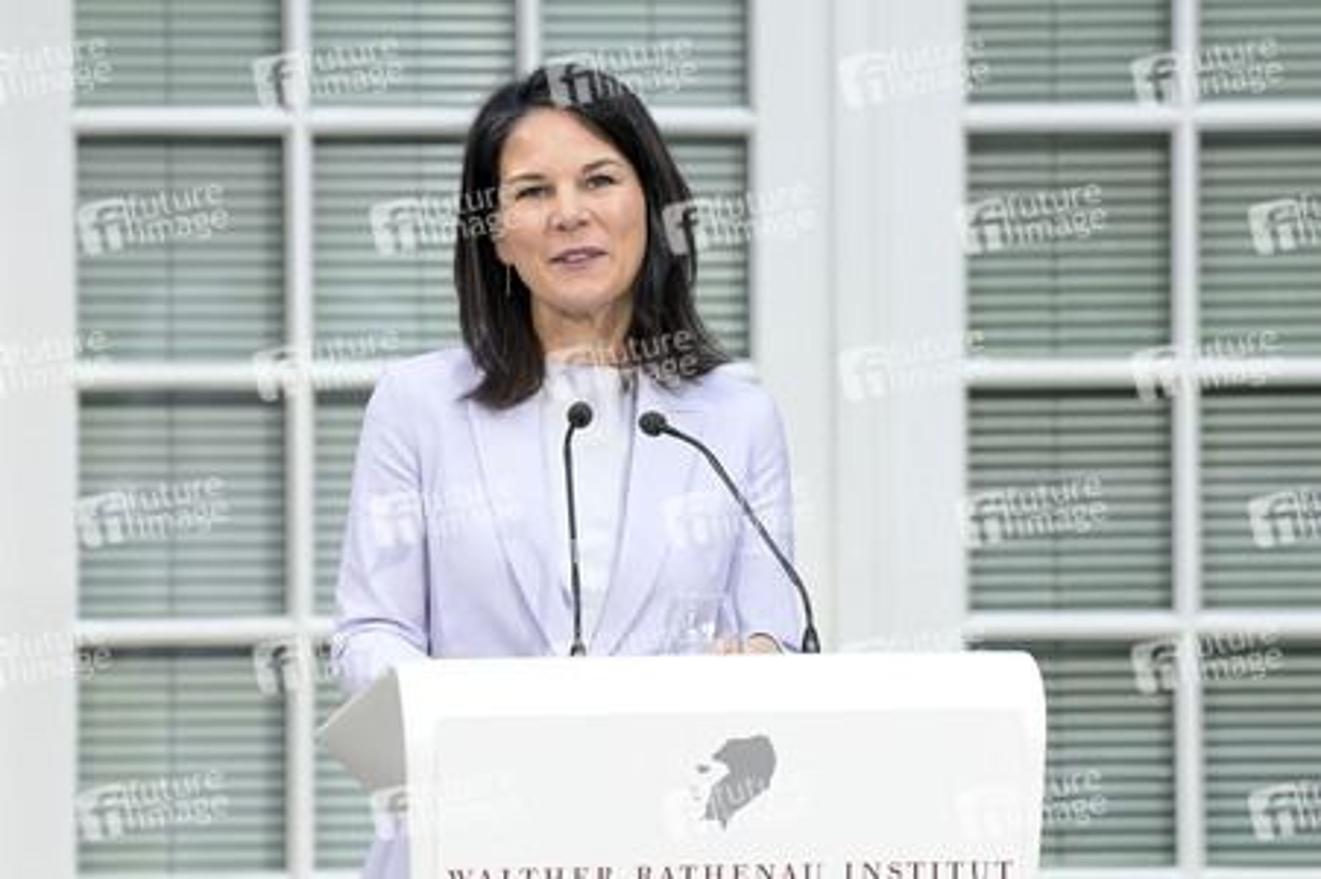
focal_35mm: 360
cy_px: 440
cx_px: 660
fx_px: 13200
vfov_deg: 3.8
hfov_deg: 5.7
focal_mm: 360
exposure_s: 1/500
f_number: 7.1
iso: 5000
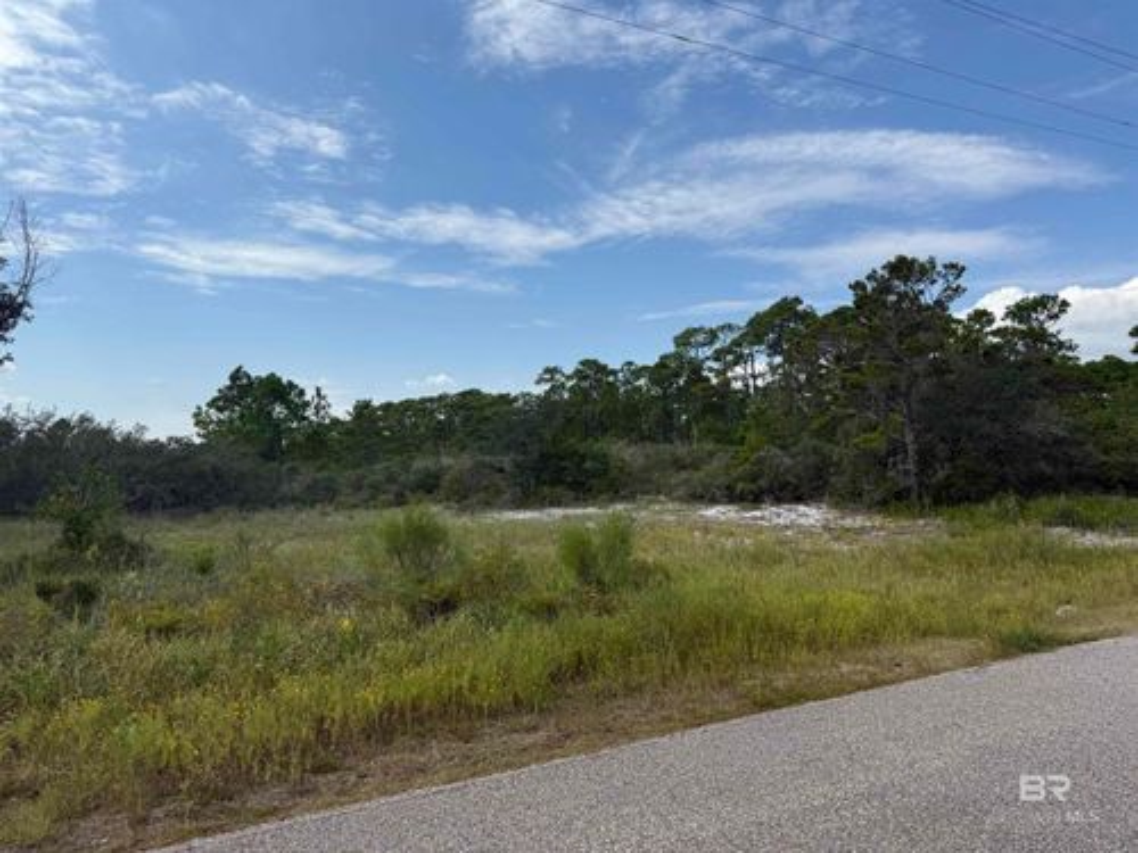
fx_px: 789
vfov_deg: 56.8
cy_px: 426
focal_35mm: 24
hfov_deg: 71.6
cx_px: 569
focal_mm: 6.76
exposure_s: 1/6173
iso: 80
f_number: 1.78
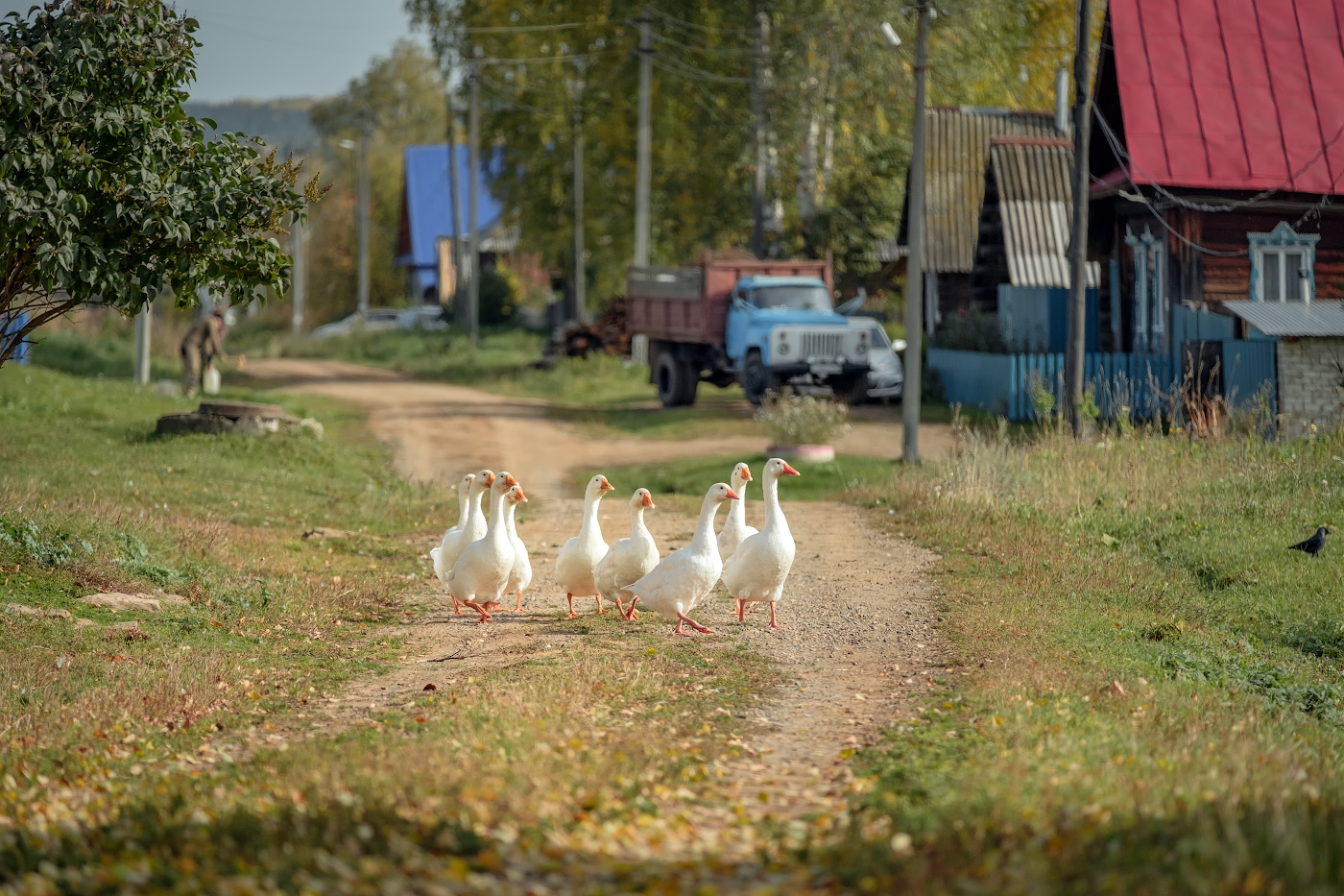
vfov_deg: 6.5
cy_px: 448
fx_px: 7839
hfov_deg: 9.8
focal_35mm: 210
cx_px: 672
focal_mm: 140
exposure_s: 1/2700
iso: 400
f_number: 2.8
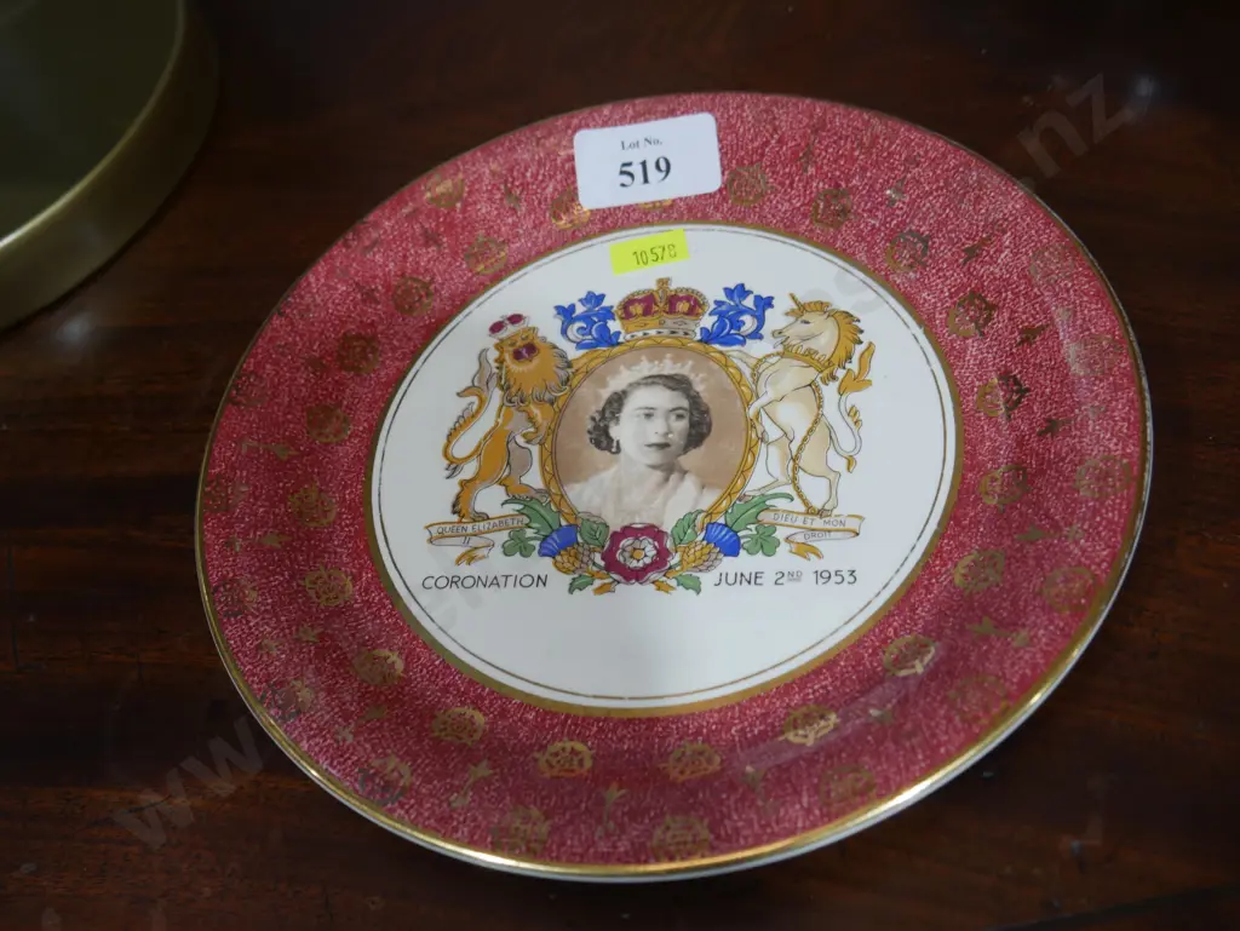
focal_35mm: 38
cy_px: 466
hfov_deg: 49.0
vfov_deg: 37.8
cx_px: 620
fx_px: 1362
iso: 320
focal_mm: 19
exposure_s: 1/60
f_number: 4.1
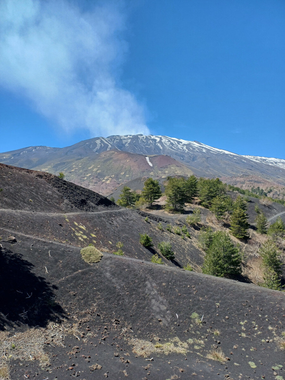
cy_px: 190
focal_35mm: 25
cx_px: 142
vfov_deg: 69.4
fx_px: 274
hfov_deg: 54.9
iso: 50
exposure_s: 1/1095
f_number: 1.8
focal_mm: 4.65
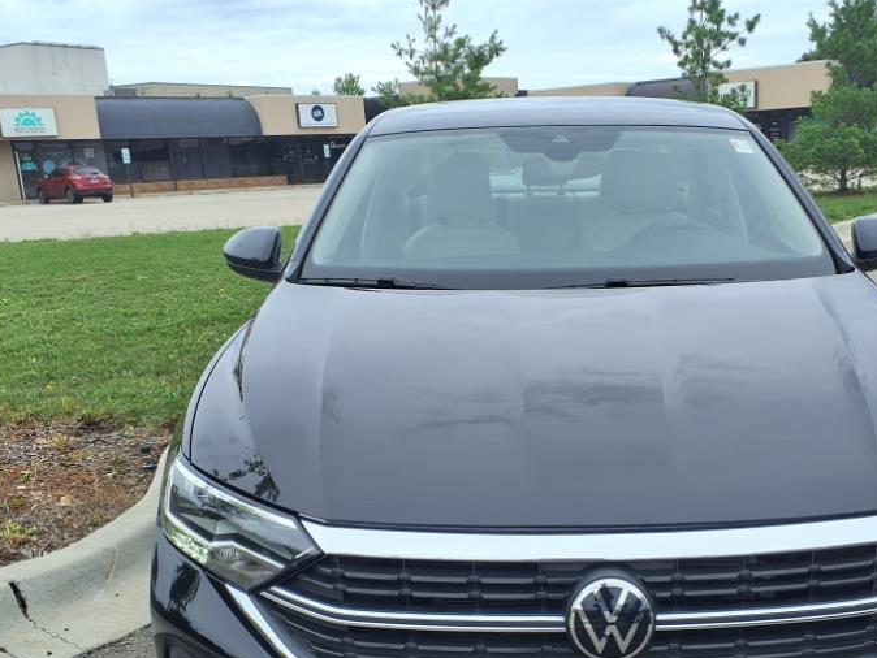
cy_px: 455
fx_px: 1039
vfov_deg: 34.7
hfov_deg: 45.5
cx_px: 531
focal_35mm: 41
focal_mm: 3.58
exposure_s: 1/1250
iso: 40
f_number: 1.9
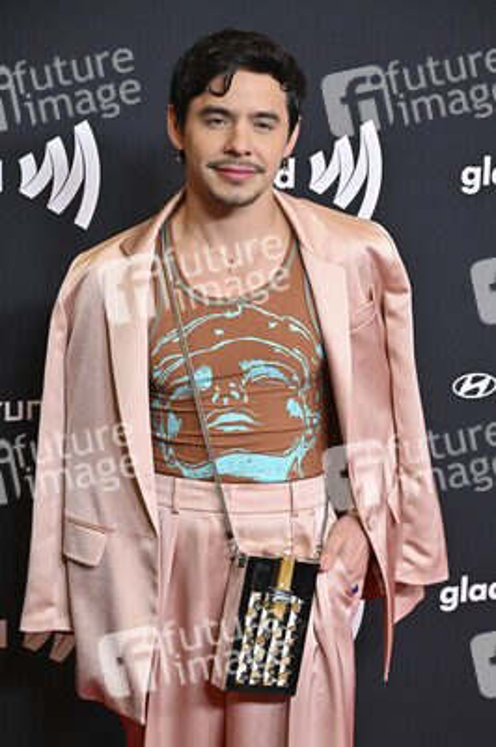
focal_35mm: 72
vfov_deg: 28.1
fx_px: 1490
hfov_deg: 18.9
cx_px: 248
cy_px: 374
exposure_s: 1/250
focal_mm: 72
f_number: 5.6
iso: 4000
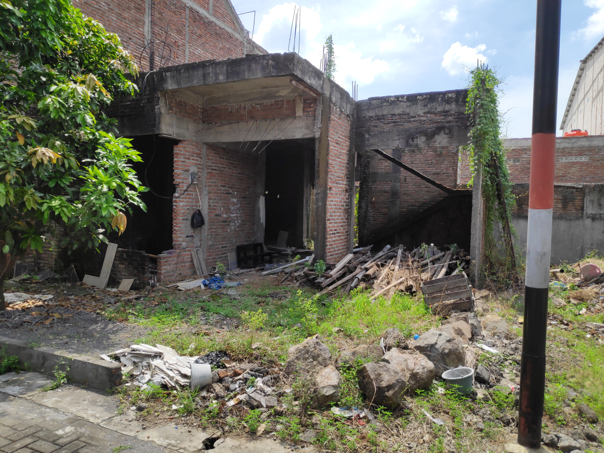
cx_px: 302
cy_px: 226
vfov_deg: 66.0
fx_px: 349
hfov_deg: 81.7
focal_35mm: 20
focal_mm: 3.94
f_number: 1.9
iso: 100
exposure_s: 1/2371
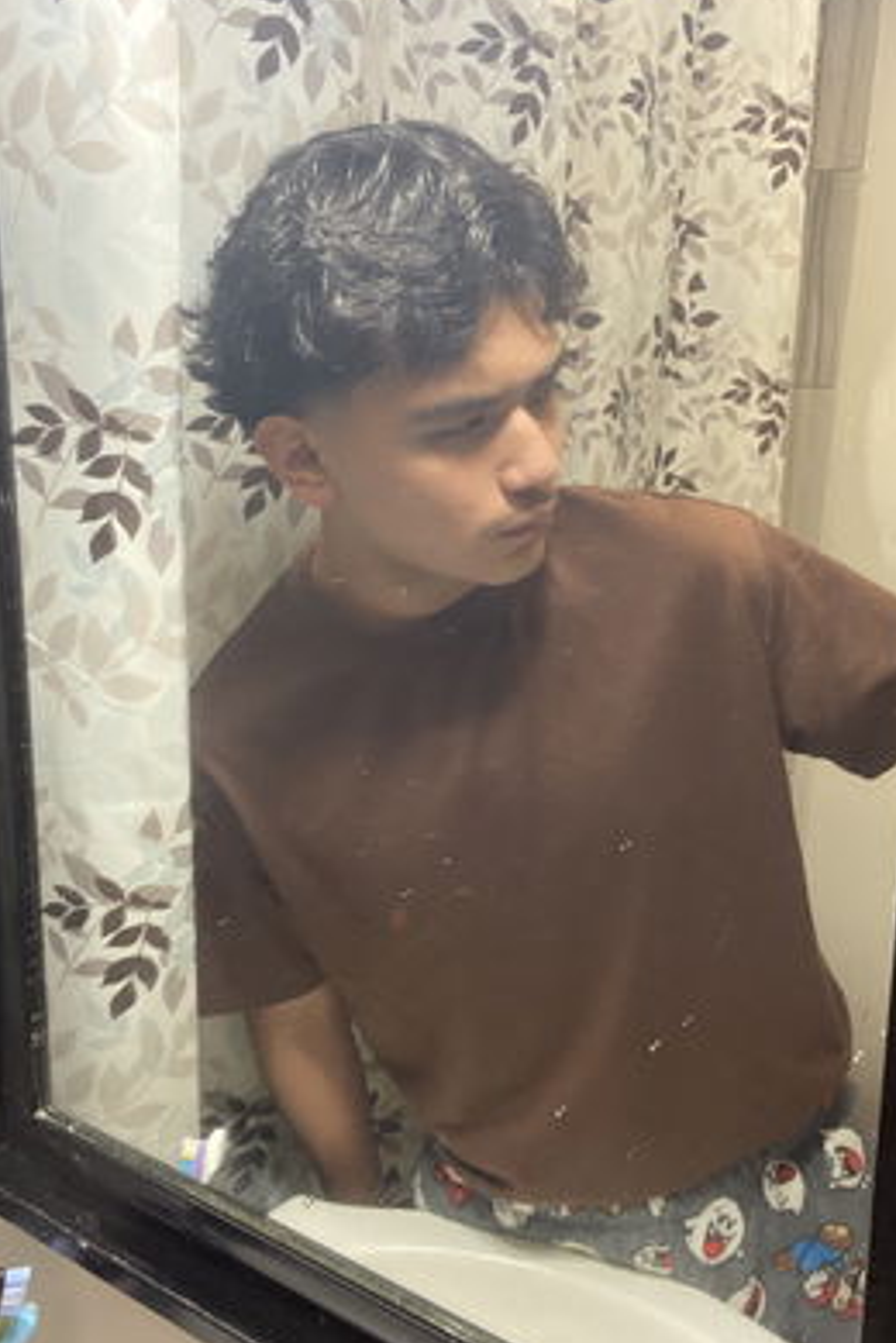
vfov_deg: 58.7
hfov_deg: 41.1
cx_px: 455
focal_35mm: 32
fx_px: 1195
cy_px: 665
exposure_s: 1/40
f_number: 2.2
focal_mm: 2.71
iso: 320
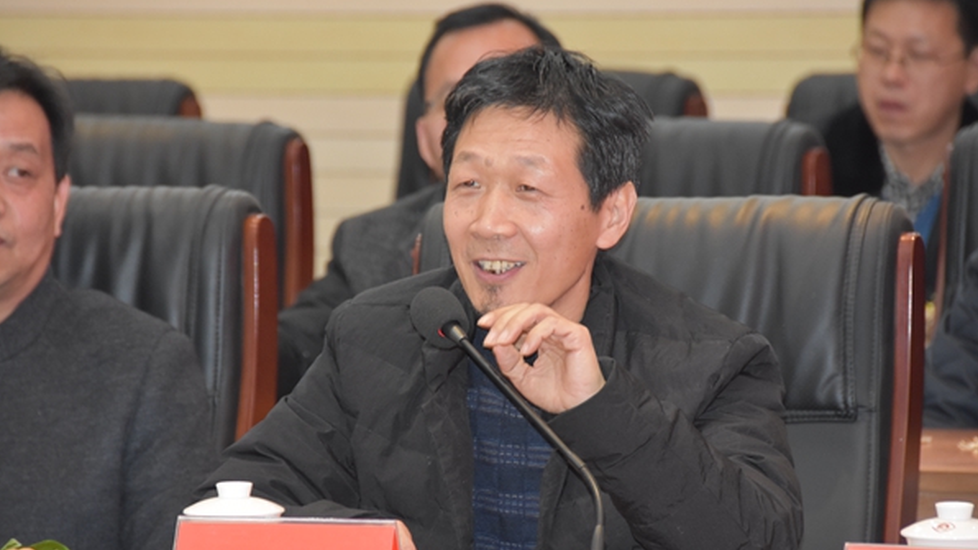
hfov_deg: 8.0
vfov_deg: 4.5
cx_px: 487
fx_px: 6975
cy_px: 307
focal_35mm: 269
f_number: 5.6
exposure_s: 1/60
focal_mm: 170
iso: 2200
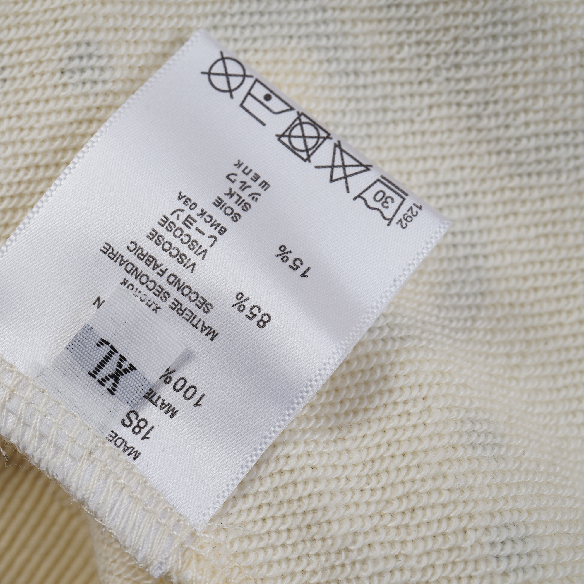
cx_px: 190
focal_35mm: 64
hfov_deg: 26.7
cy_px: 292
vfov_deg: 26.9
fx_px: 1222
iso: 160
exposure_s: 1/100
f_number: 10
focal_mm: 50
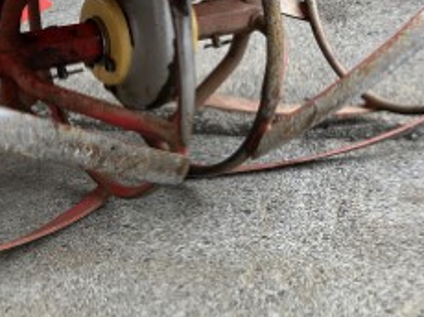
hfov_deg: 31.2
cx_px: 111
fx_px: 746
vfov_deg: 24.0
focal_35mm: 61
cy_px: 134
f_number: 1.8
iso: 32
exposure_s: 1/121
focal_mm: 3.99
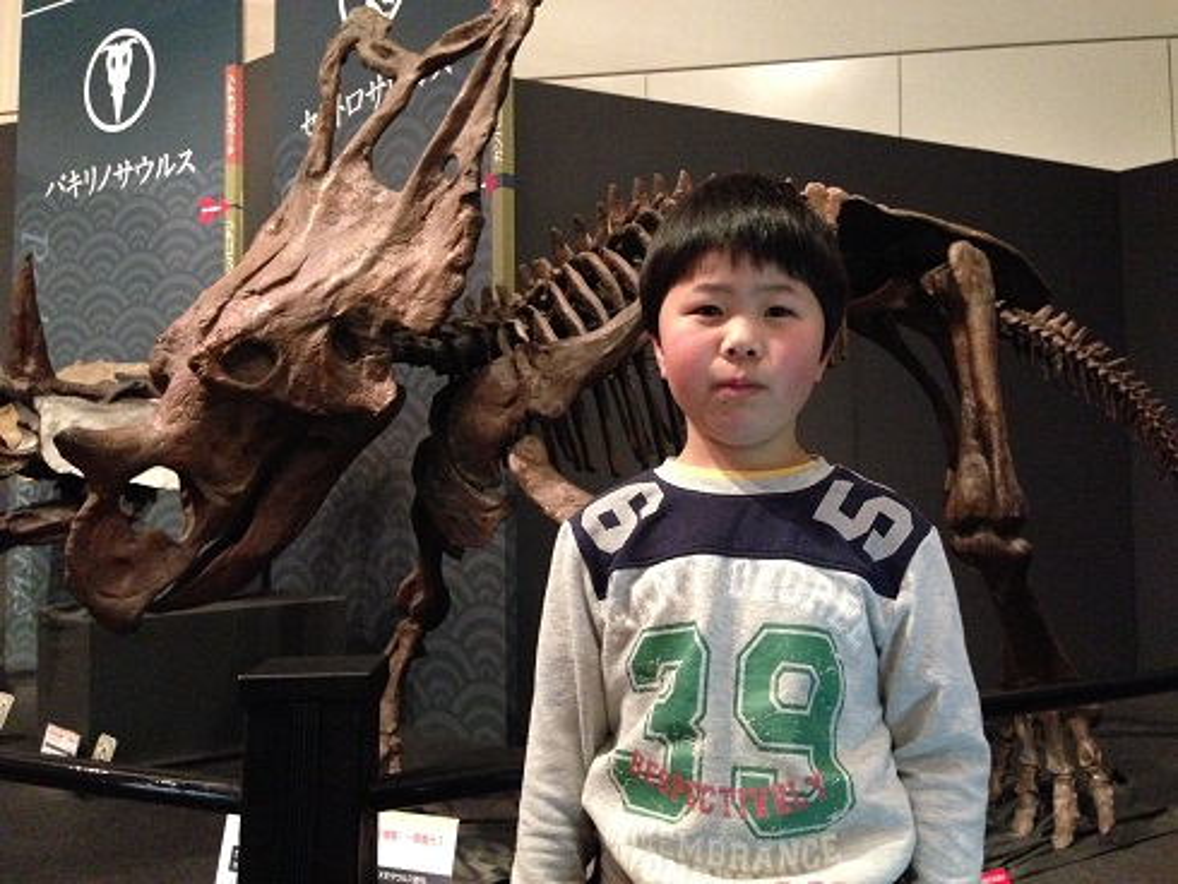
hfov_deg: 55.3
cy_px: 442
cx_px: 589
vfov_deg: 43.0
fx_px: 1124
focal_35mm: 33
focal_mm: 4.12
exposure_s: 1/15
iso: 800
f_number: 2.4
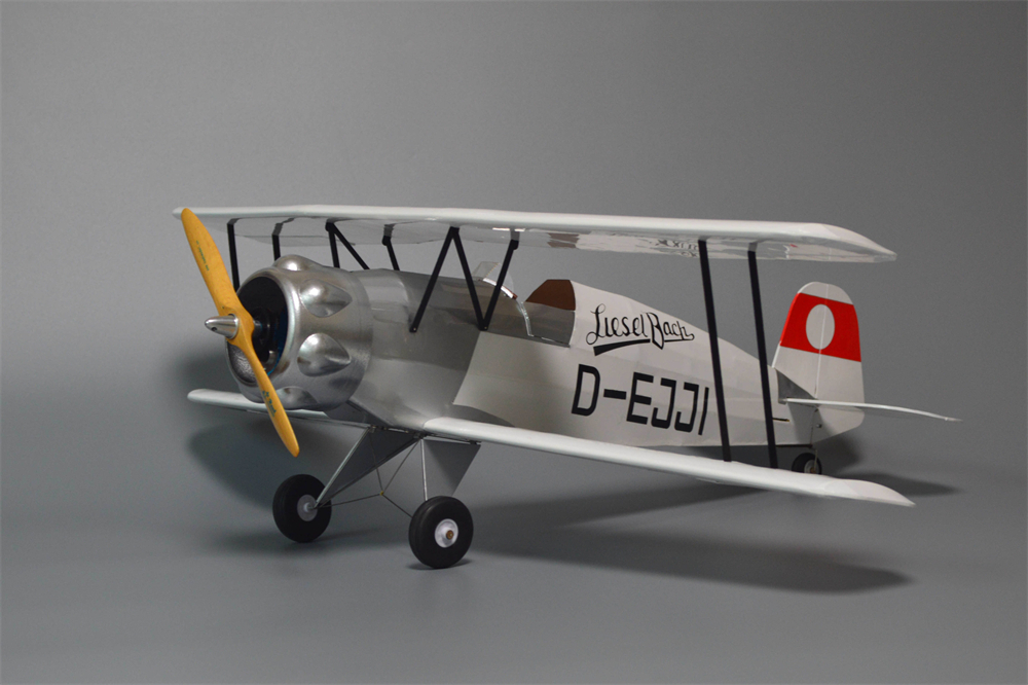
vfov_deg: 21.6
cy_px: 342
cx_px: 514
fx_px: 1798
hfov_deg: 31.9
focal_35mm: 63
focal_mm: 42
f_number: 7.1
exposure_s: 1/30
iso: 400
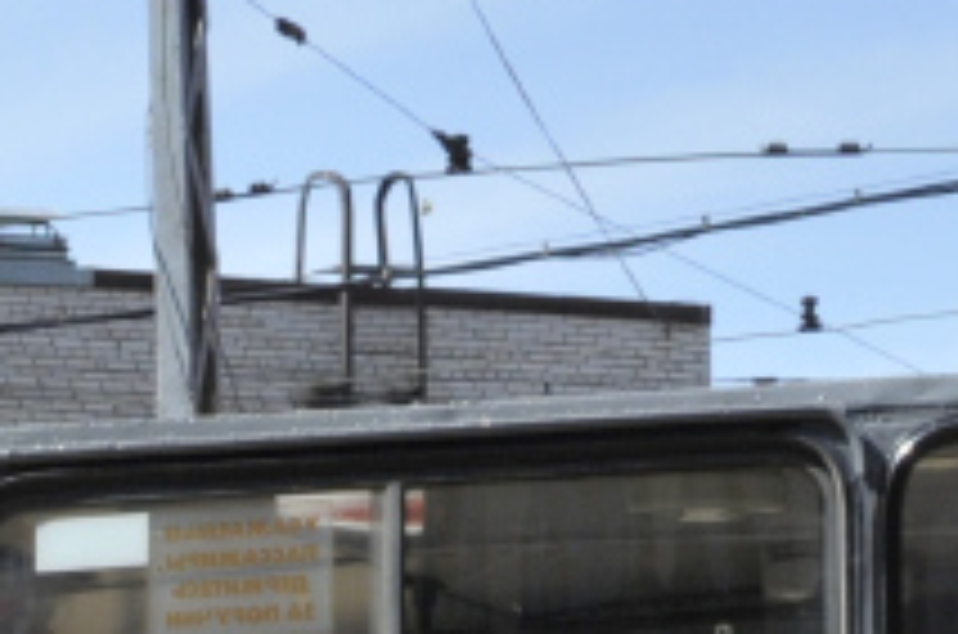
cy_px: 1333
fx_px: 5841
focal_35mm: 220
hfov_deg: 8.7
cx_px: -1120
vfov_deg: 6.0
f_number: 11
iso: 400
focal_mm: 24
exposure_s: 1/400
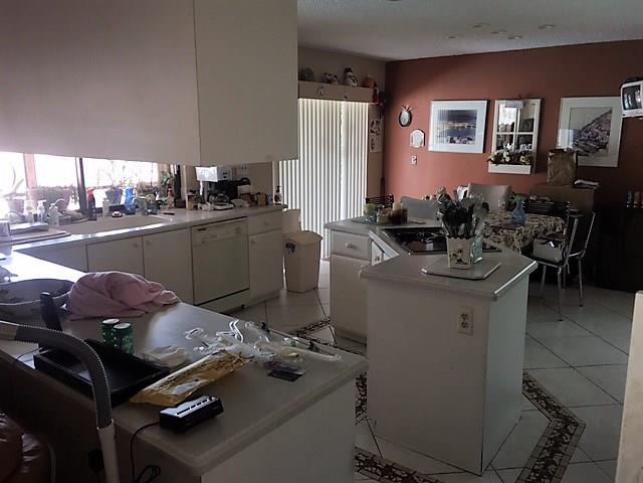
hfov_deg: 61.7
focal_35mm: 29
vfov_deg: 48.2
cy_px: 242
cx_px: 322
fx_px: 539
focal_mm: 4.15
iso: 50
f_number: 2.2
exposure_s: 1/30
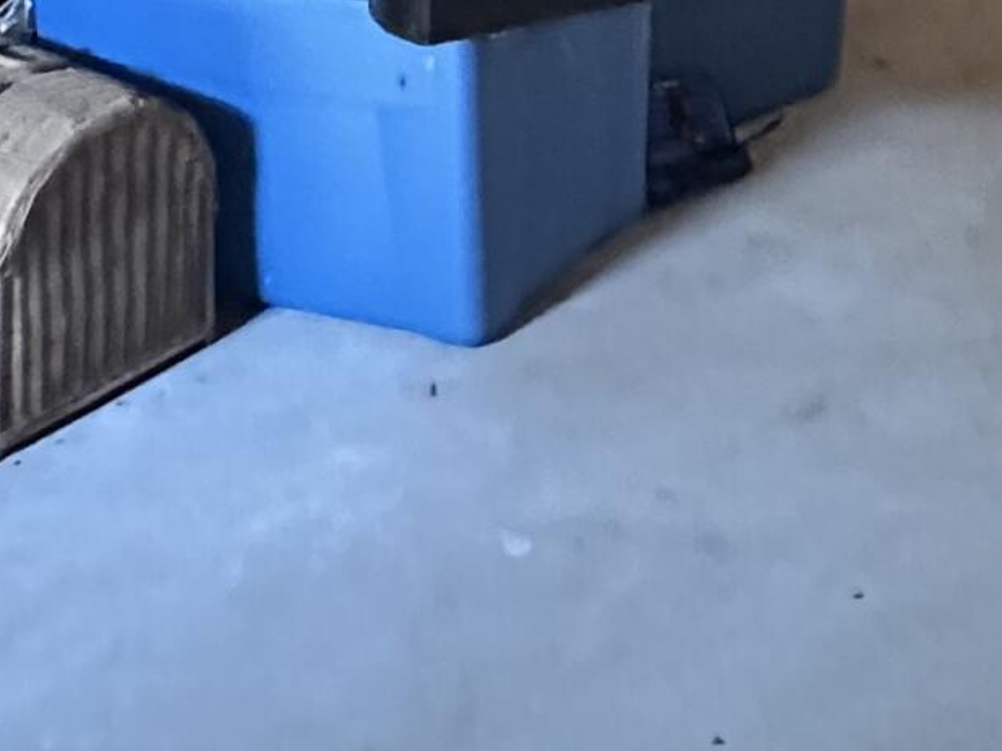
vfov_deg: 17.3
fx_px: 1968
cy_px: -628
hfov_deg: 26.5
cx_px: 1075
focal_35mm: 68
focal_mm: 2.22
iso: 1250
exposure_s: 1/40
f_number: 2.2
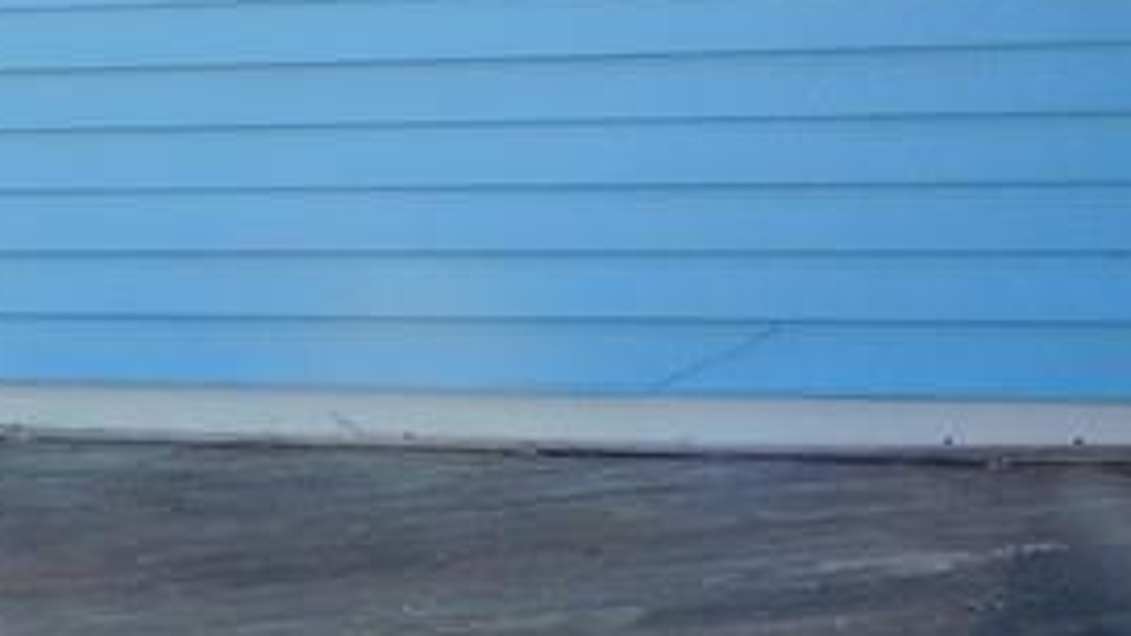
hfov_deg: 16.3
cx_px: -428
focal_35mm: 123
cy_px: 345
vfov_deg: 9.9
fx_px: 3689
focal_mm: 5.4
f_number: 3.5
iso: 125
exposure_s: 1/200
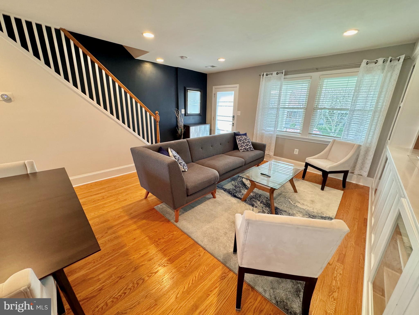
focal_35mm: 14
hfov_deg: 102.1
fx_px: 169
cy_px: 158
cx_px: 210
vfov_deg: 85.7
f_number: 2.2
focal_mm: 2.22
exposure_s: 1/60
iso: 320
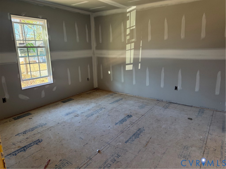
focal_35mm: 24
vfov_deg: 56.8
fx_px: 157
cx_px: 113
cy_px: 84
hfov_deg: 71.6
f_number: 1.78
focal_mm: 6.76
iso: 200
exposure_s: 1/156
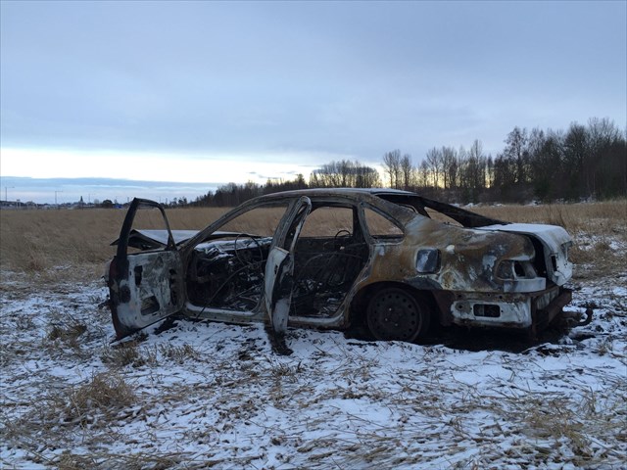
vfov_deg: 48.2
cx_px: 314
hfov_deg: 61.7
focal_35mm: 29
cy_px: 235
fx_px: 525
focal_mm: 4.15
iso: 32
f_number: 2.2
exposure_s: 1/50
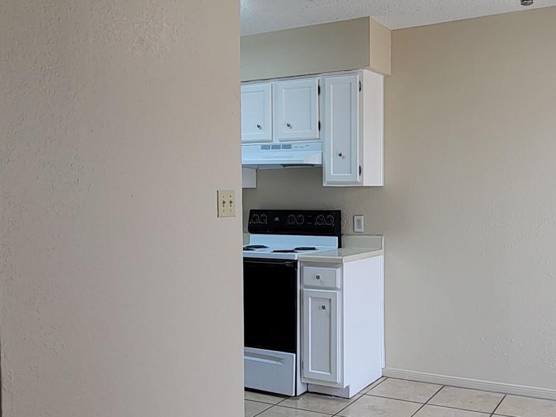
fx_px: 546
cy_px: 205
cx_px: 347
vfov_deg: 41.8
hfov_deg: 53.4
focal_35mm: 34
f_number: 2.2
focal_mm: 2.2
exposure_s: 1/138
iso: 50
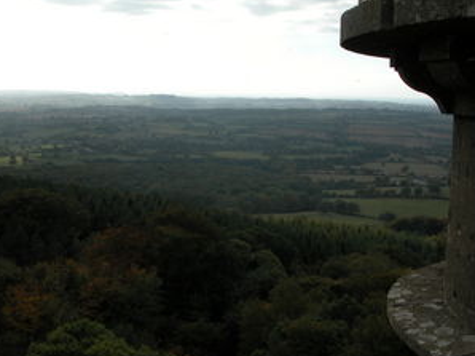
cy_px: 172
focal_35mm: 47
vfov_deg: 30.8
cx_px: 233
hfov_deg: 40.5
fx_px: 644
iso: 100
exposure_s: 1/302
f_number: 7.1
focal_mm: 8.9
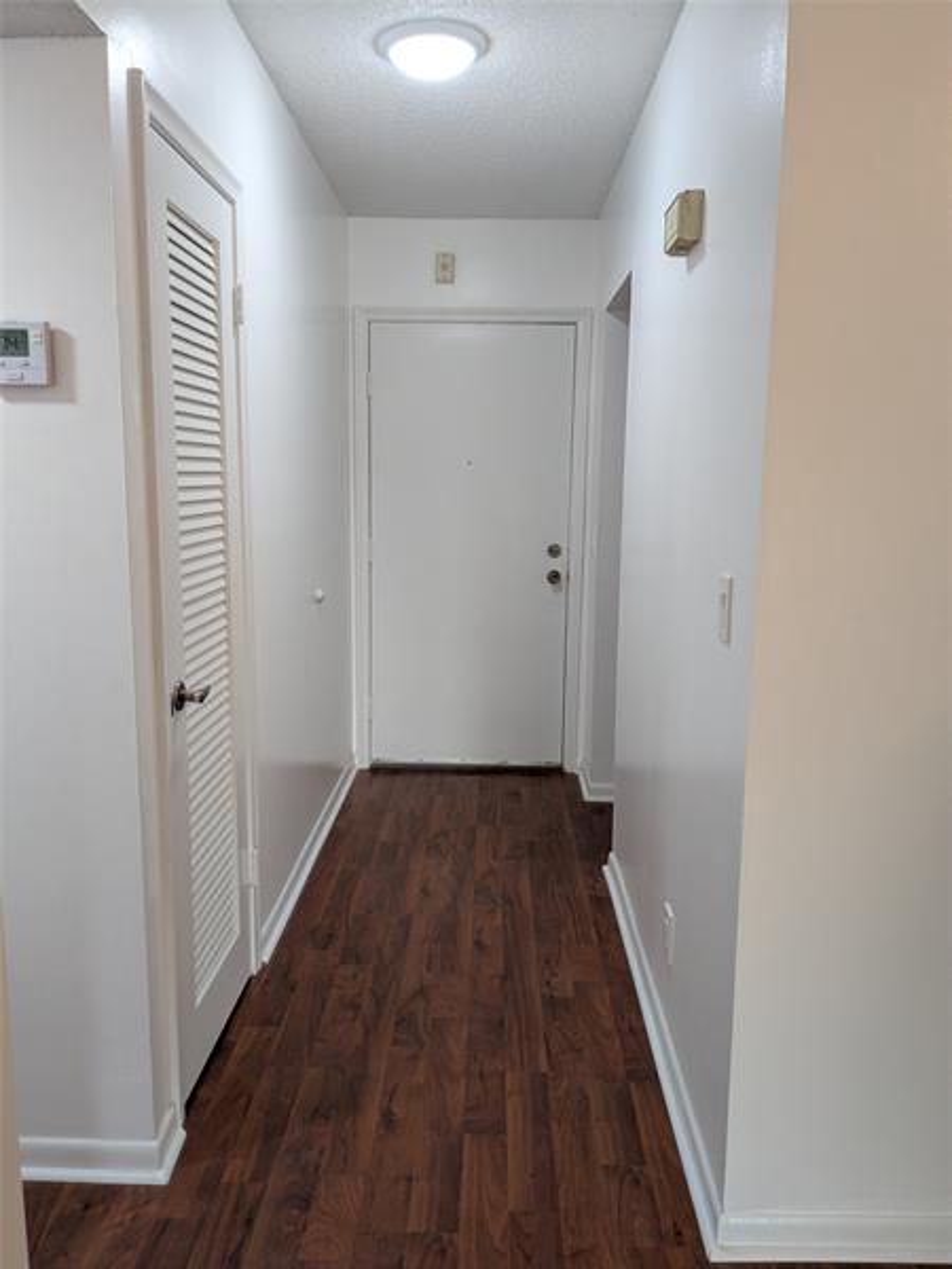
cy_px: 634
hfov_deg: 51.4
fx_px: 990
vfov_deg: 65.3
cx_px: 476
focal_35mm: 27
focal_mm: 4.38
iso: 53
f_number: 1.73
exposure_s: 1/40
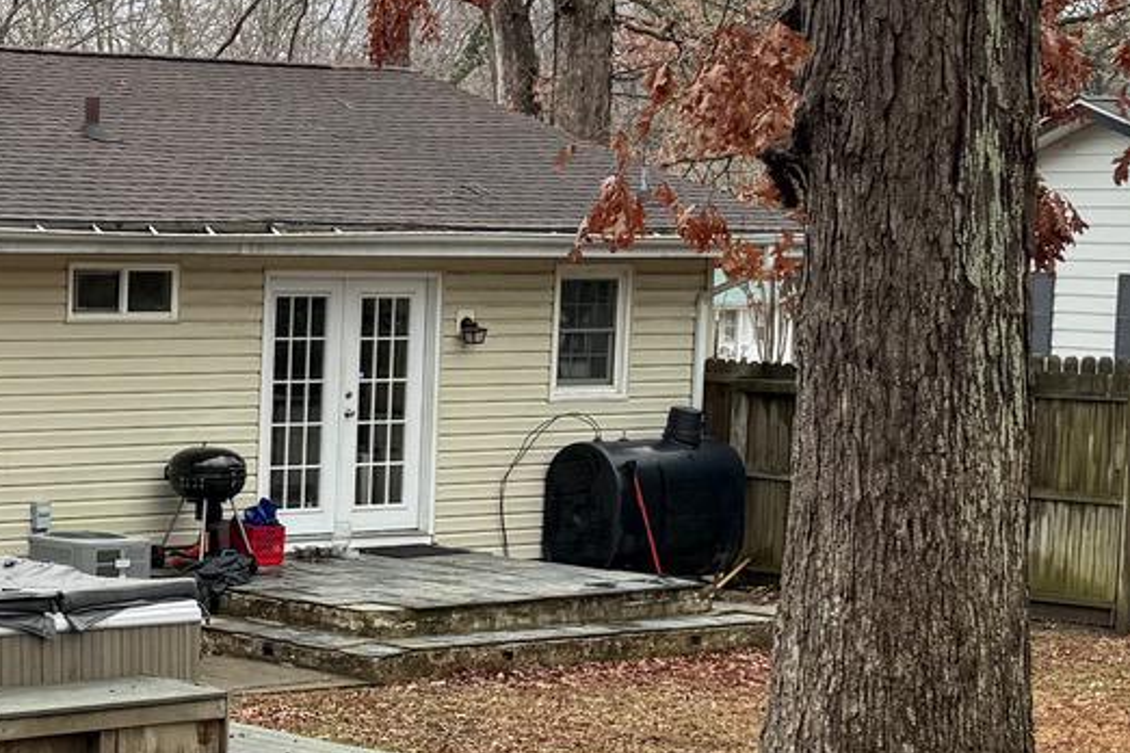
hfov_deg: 19.2
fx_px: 3076
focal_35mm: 98
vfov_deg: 13.9
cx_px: -362
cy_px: 496
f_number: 1.78
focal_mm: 6.76
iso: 64
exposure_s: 1/150
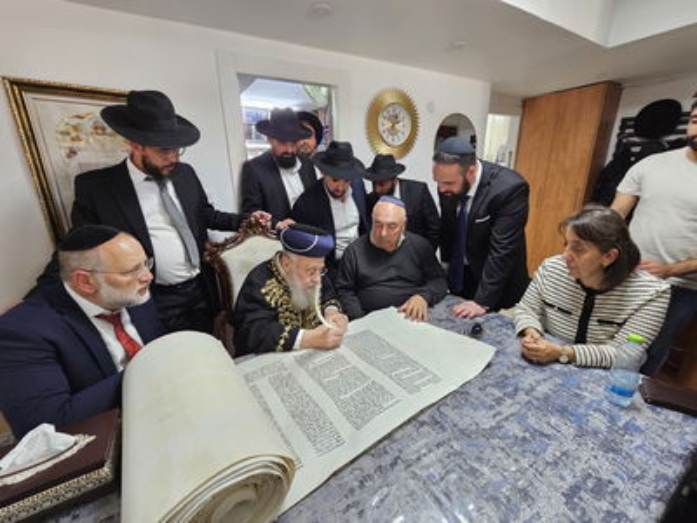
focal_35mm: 13
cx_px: 348
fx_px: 262
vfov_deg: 89.9
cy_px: 262
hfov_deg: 106.2
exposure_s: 1/50
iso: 200
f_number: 2.2
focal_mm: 2.2
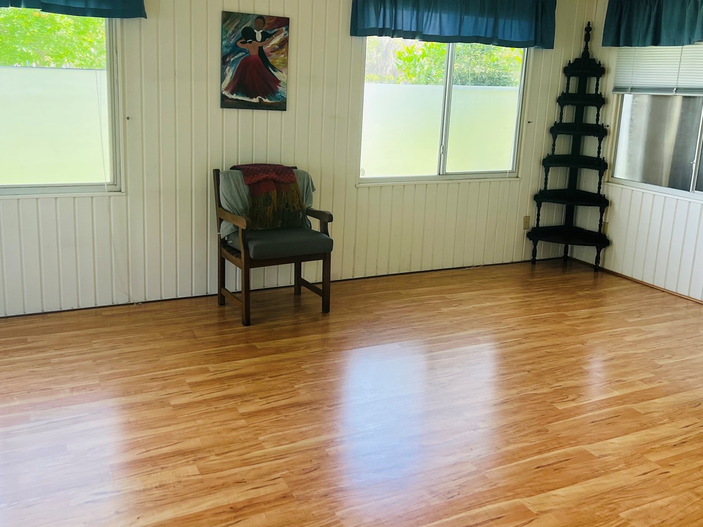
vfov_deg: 42.8
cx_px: 340
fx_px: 670
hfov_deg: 55.4
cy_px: 217
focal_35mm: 33
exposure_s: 1/164
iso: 64
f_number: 1.5
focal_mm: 5.7
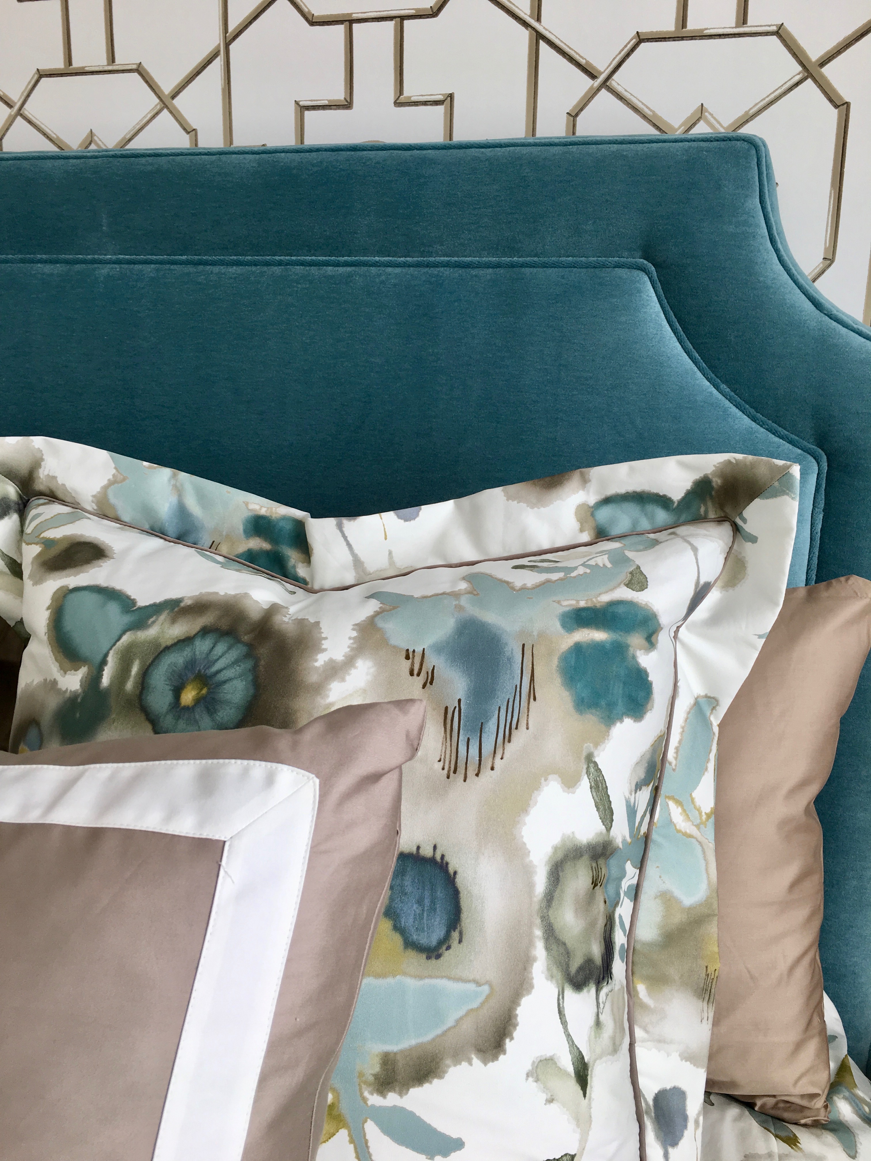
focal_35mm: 29
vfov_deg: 61.7
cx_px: 436
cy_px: 580
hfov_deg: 48.2
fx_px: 973
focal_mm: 4.15
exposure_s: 1/141
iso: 25
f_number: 2.2
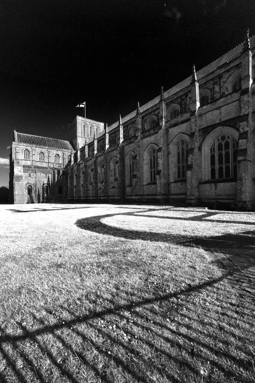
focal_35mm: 15
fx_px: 160
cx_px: 136
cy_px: 204
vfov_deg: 100.3
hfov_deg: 77.2
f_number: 13
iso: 640
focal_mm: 14
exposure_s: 1/350
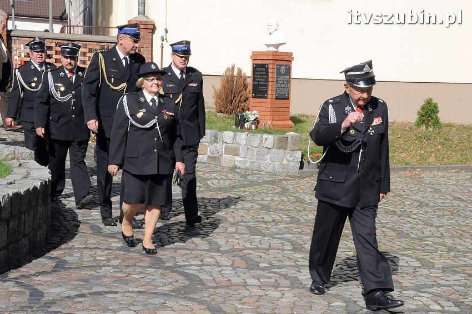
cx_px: 236
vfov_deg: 18.9
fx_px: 943
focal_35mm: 72
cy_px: 157
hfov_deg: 28.1
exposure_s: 1/640
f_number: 13
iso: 800
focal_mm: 48
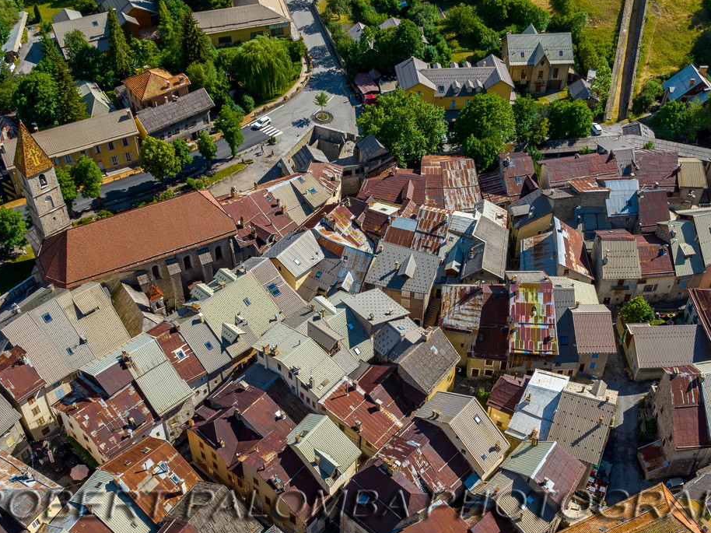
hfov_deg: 44.8
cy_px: 298
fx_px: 862
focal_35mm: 42
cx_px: 350
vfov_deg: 34.3
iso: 200
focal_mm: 12.3
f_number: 6.3
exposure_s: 1/500
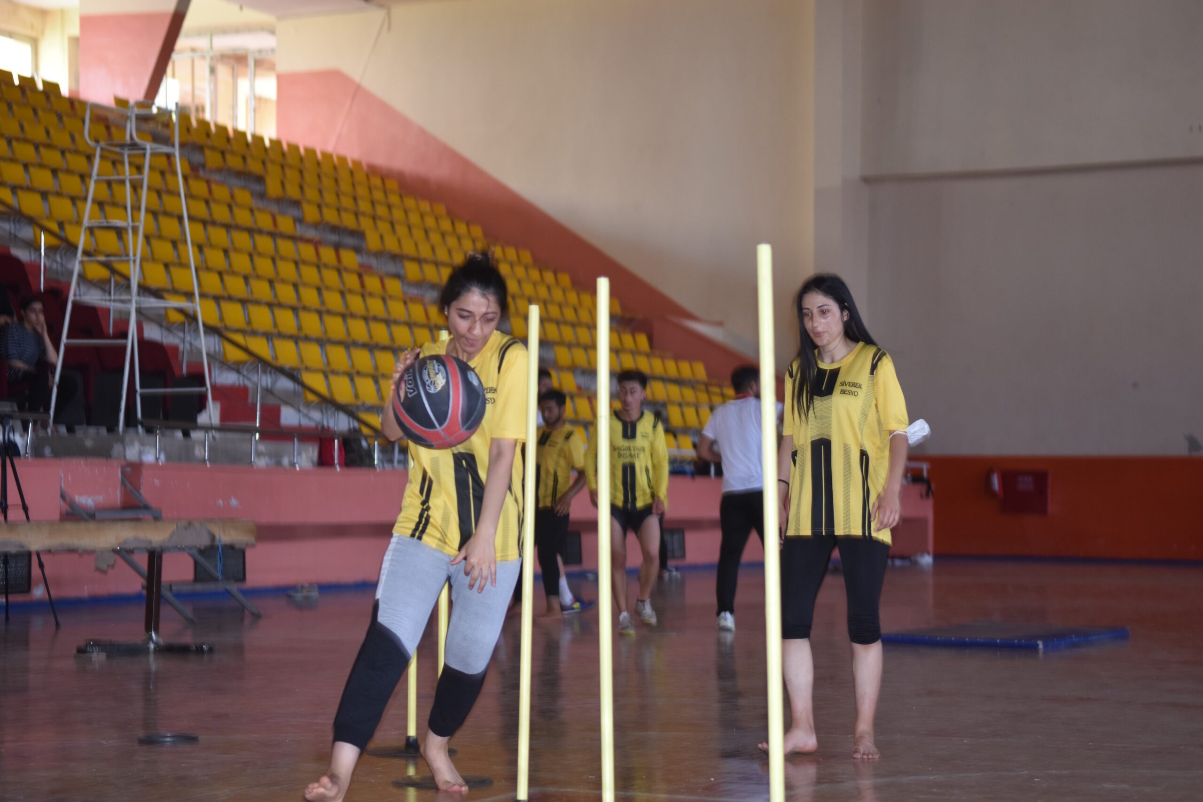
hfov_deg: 26.0
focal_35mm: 78
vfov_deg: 17.5
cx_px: 602
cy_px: 401
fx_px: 2606
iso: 450
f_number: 2.8
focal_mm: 52
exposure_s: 1/60
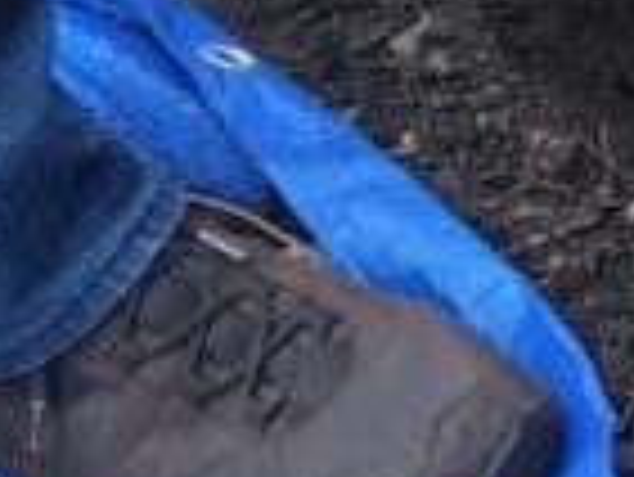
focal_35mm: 211
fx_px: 3868
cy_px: 36
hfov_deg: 8.2
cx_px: 1772
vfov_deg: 7.0
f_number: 2.2
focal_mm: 4.15
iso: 40
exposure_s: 1/120
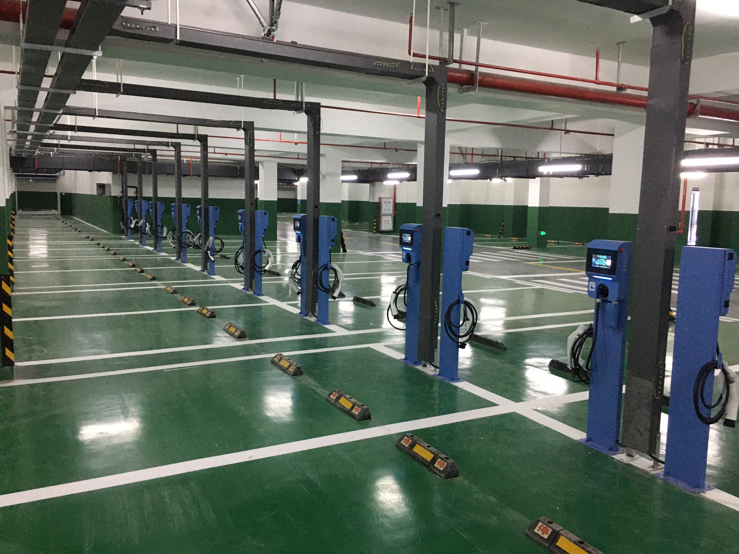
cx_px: 370
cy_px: 277
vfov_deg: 48.2
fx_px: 619
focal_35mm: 29
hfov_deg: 61.7
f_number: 2.2
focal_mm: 4.15
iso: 200
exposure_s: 1/25
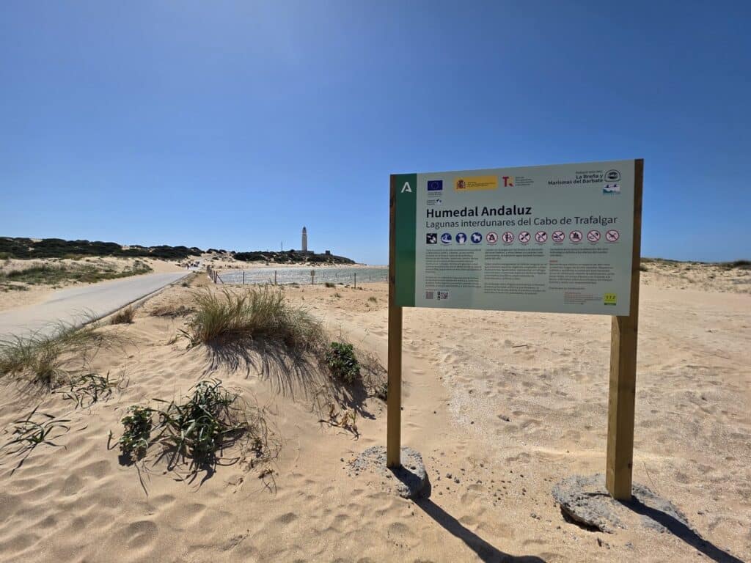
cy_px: 282
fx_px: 282
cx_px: 376
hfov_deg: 106.2
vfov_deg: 89.9
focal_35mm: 13
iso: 40
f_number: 1.9
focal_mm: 2.2
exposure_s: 1/4313
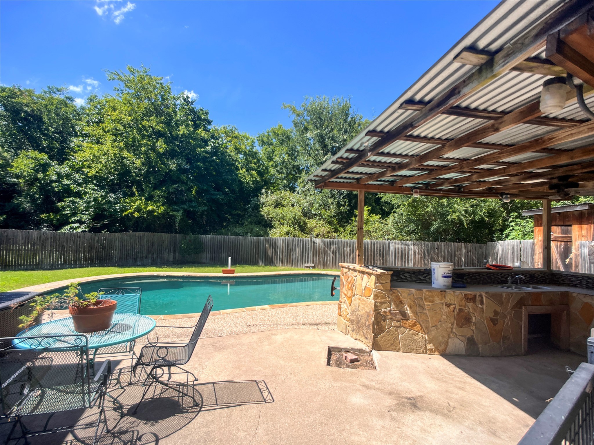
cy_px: 222
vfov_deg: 53.1
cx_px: 297
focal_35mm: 26
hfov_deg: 67.3
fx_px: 446
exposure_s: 1/2299
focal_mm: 5.7
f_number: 1.5
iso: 50
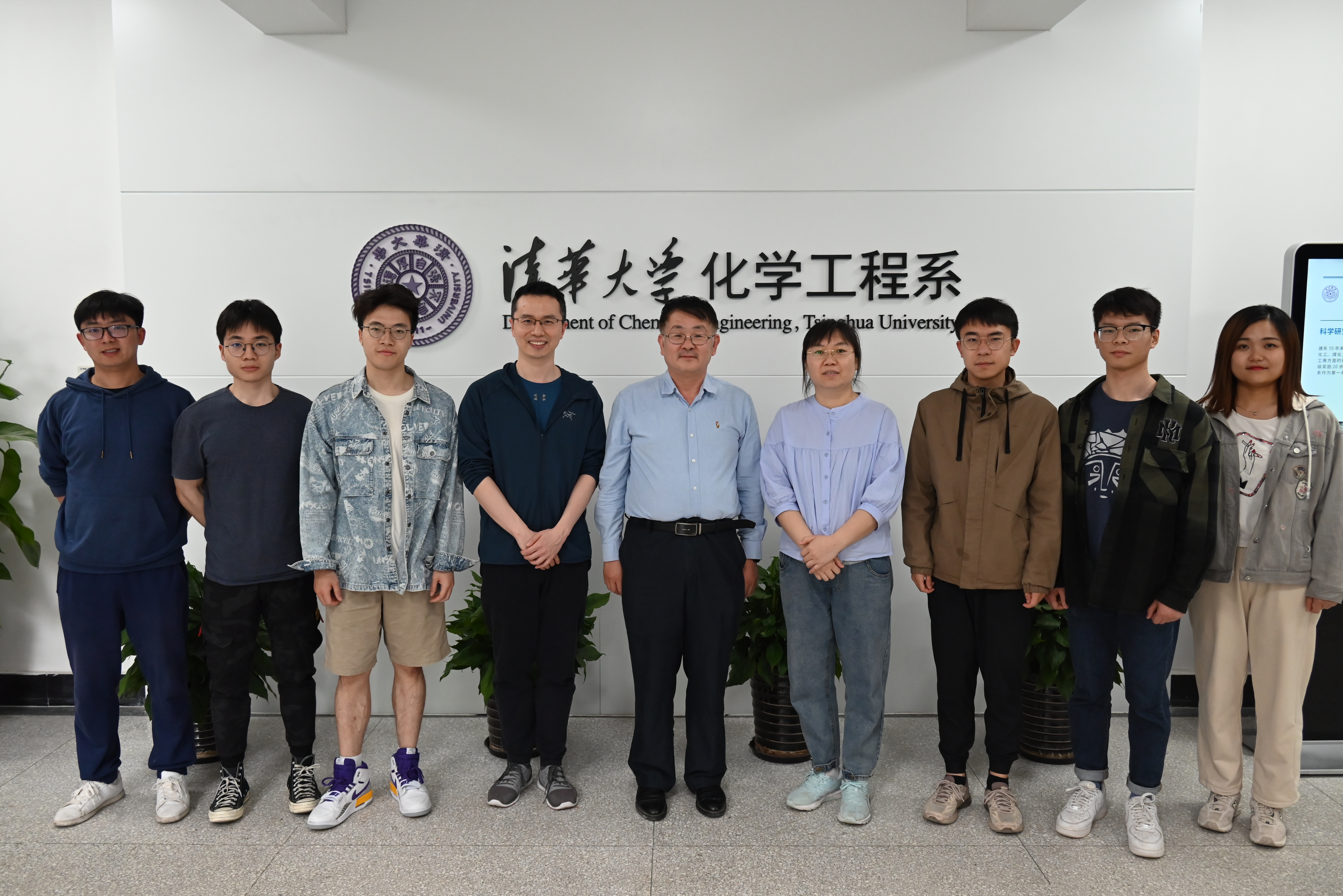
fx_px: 1101
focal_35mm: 30
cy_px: 448
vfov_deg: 44.3
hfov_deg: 62.8
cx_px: 672
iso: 1800
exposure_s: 1/125
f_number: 4.5
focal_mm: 29.5
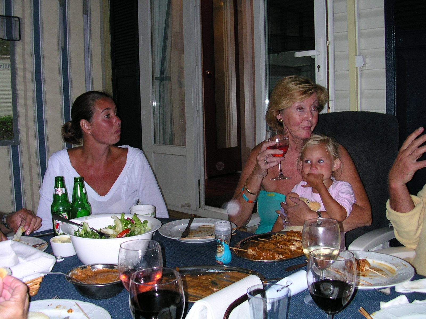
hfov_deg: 50.1
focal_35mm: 37
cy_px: 160
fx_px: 455
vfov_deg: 38.7
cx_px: 213
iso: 100
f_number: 2.7
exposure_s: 1/60
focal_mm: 5.6
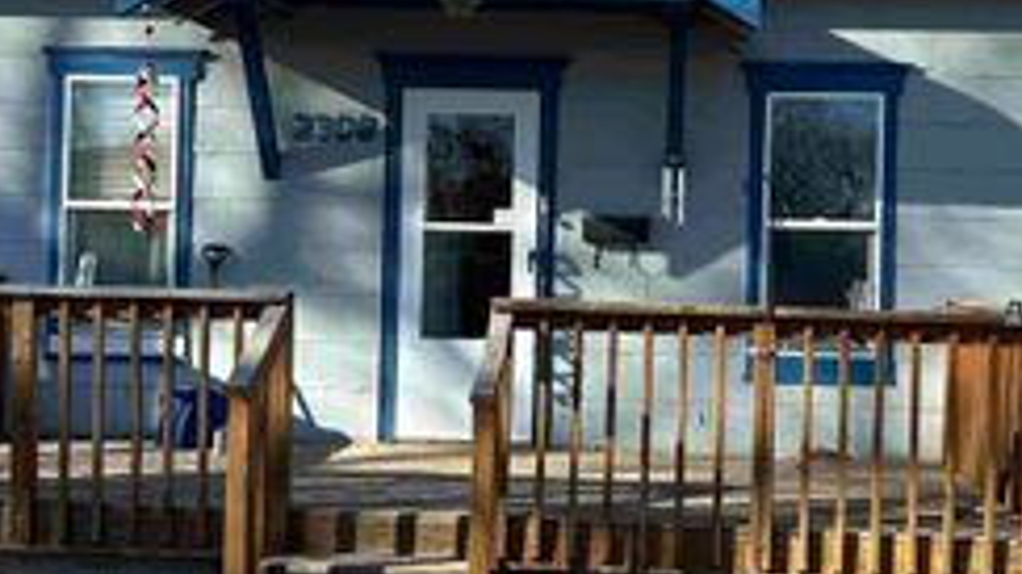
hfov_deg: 36.0
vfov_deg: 20.7
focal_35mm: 58
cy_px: 245
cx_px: 570
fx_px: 1571
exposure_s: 1/1751
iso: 50
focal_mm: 5.7
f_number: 1.5
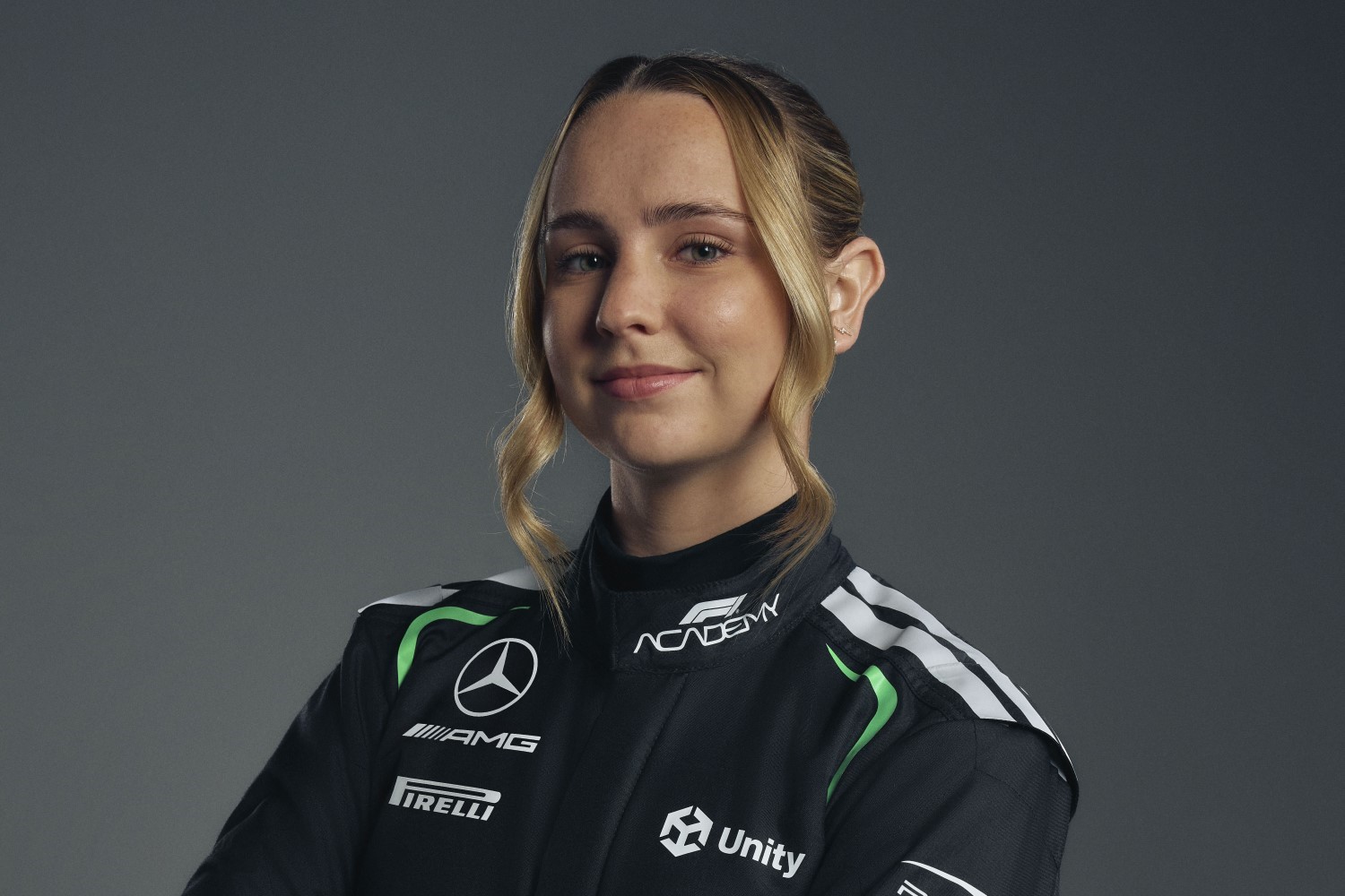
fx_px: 1868
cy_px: 448
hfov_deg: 39.6
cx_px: 672
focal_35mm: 50
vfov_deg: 27.0
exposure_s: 1/200
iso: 200
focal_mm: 50
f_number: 8
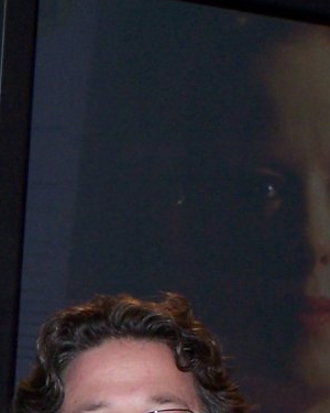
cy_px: 510
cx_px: -323
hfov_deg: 4.9
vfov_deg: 6.1
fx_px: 3821
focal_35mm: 313
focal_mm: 15.6
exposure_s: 1/90
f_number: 3.2
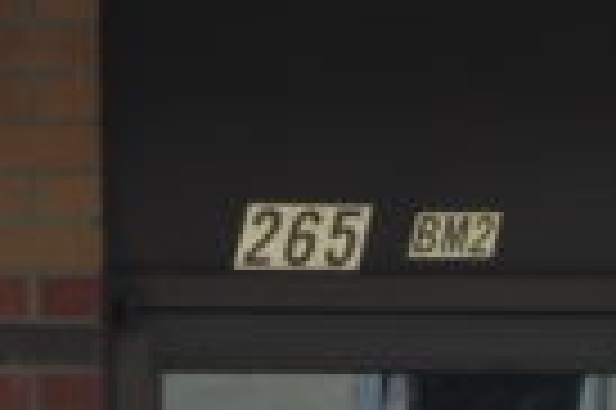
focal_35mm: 619
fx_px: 10575
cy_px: -926
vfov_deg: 2.2
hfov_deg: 3.3
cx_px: 144
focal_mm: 55
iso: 100
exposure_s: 1/200
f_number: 7.1
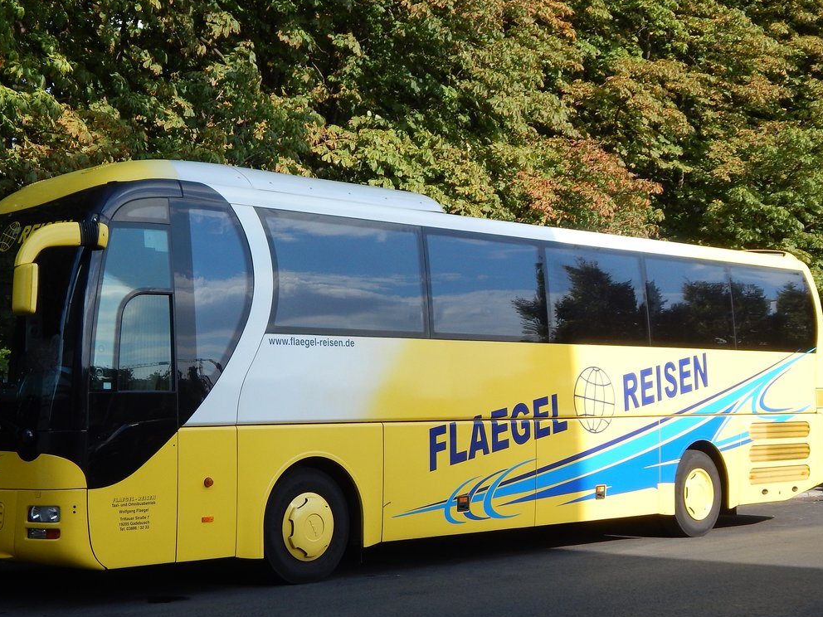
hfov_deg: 36.8
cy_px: 349
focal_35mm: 52
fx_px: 1236
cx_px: 353
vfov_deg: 28.0
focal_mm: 7.7
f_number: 3.6
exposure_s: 1/800
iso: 125
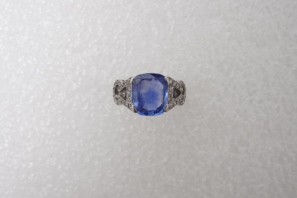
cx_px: 148
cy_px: 99
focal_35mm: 45
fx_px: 371
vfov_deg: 29.9
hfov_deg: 43.6
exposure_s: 1/125
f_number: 18
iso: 250
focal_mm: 30
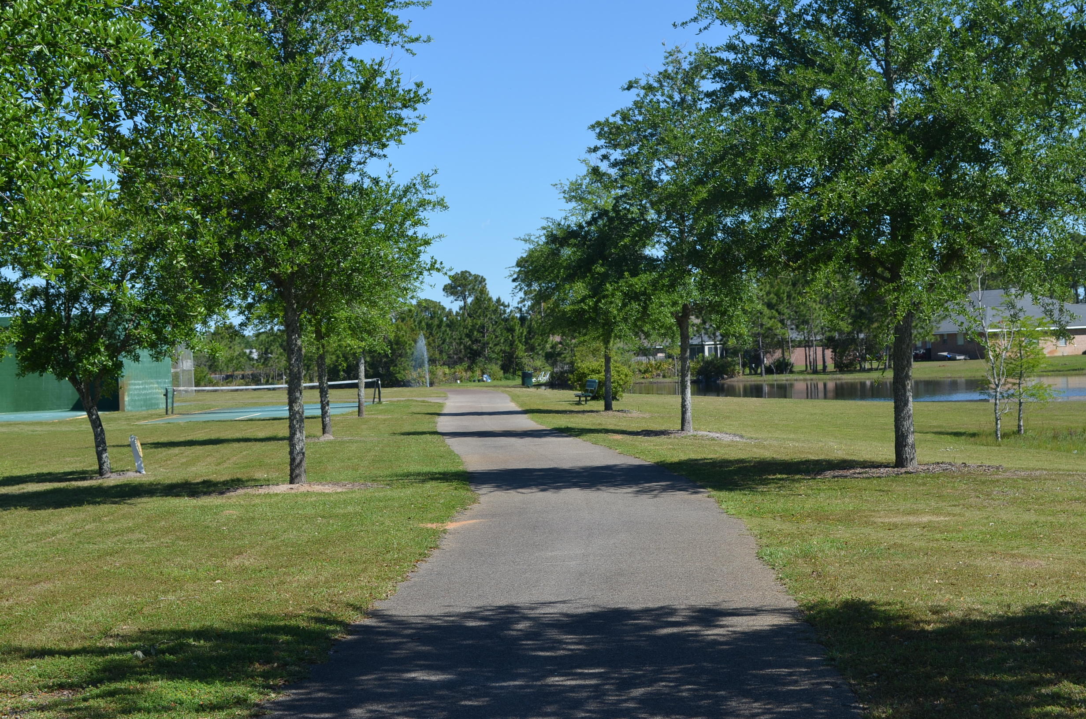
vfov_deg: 20.5
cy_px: 360
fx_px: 1987
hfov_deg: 30.6
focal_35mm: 66
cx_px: 543
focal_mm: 44
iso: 100
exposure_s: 1/250
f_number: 8
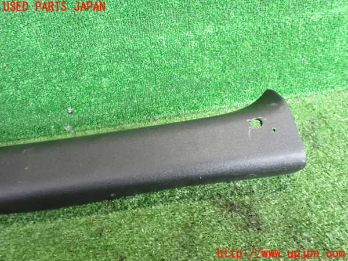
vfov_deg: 54.9
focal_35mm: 25
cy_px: 130
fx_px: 251
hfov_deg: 69.4
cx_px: 174
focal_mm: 4.5
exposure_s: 1/100
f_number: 2.8
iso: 1250
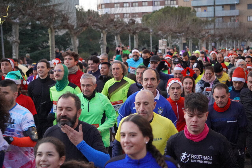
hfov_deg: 24.6
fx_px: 577
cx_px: 126
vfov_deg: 16.5
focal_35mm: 82
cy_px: 84
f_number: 4.5
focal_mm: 55
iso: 5000
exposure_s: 1/160
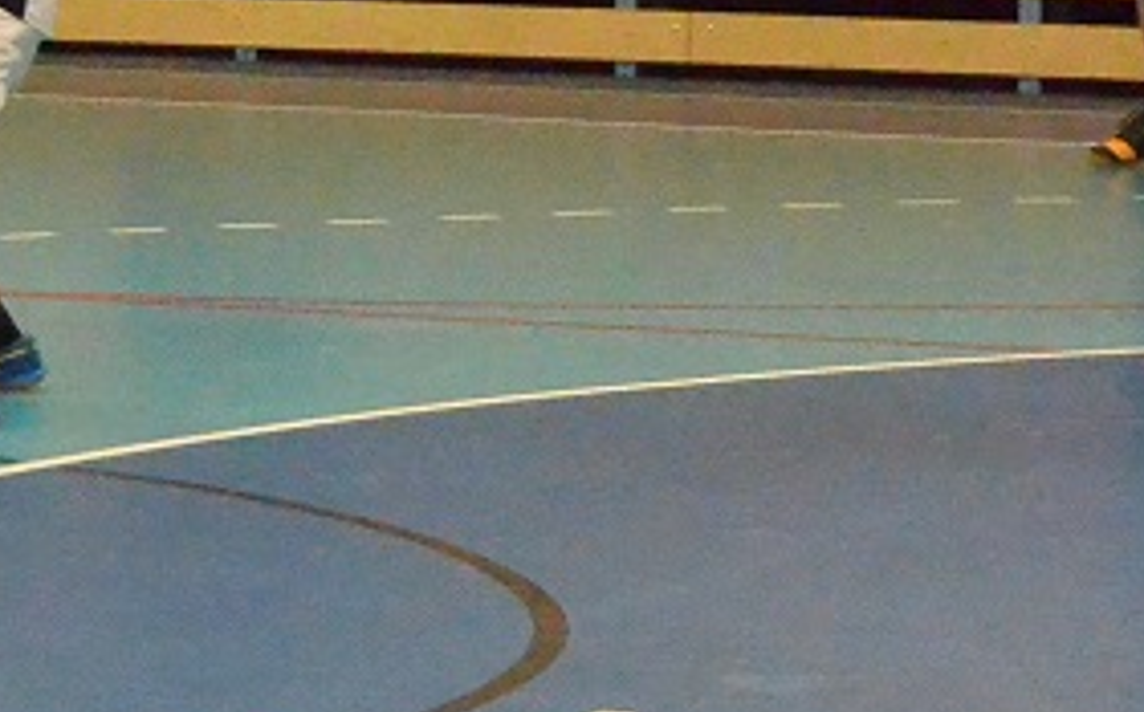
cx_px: -501
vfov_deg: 5.0
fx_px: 8129
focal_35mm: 261
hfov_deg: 7.9
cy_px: -159
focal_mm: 40
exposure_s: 1/800
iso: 6400
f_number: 4.5
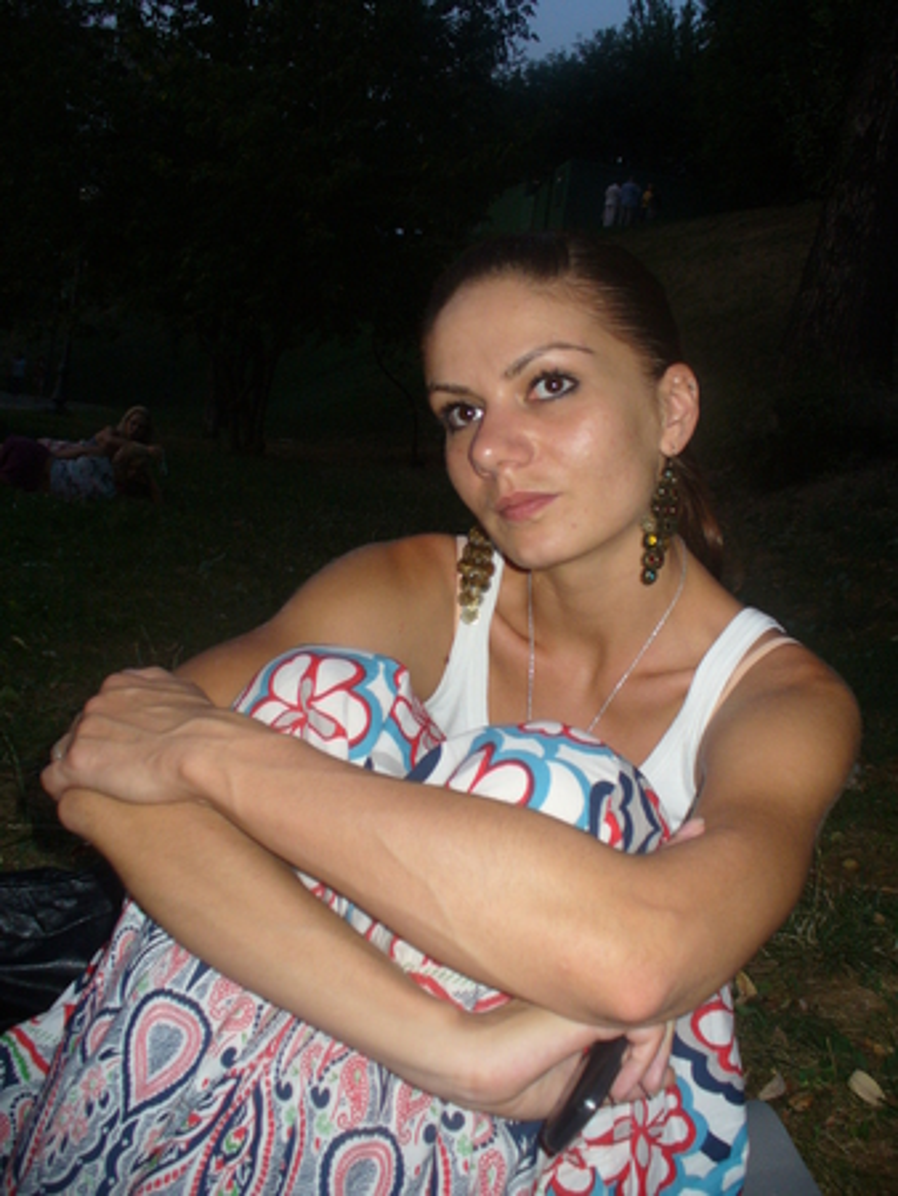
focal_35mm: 37
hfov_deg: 38.7
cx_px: 449
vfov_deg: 50.1
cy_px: 598
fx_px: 1279
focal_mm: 6.1
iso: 100
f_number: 2.8
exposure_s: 1/60
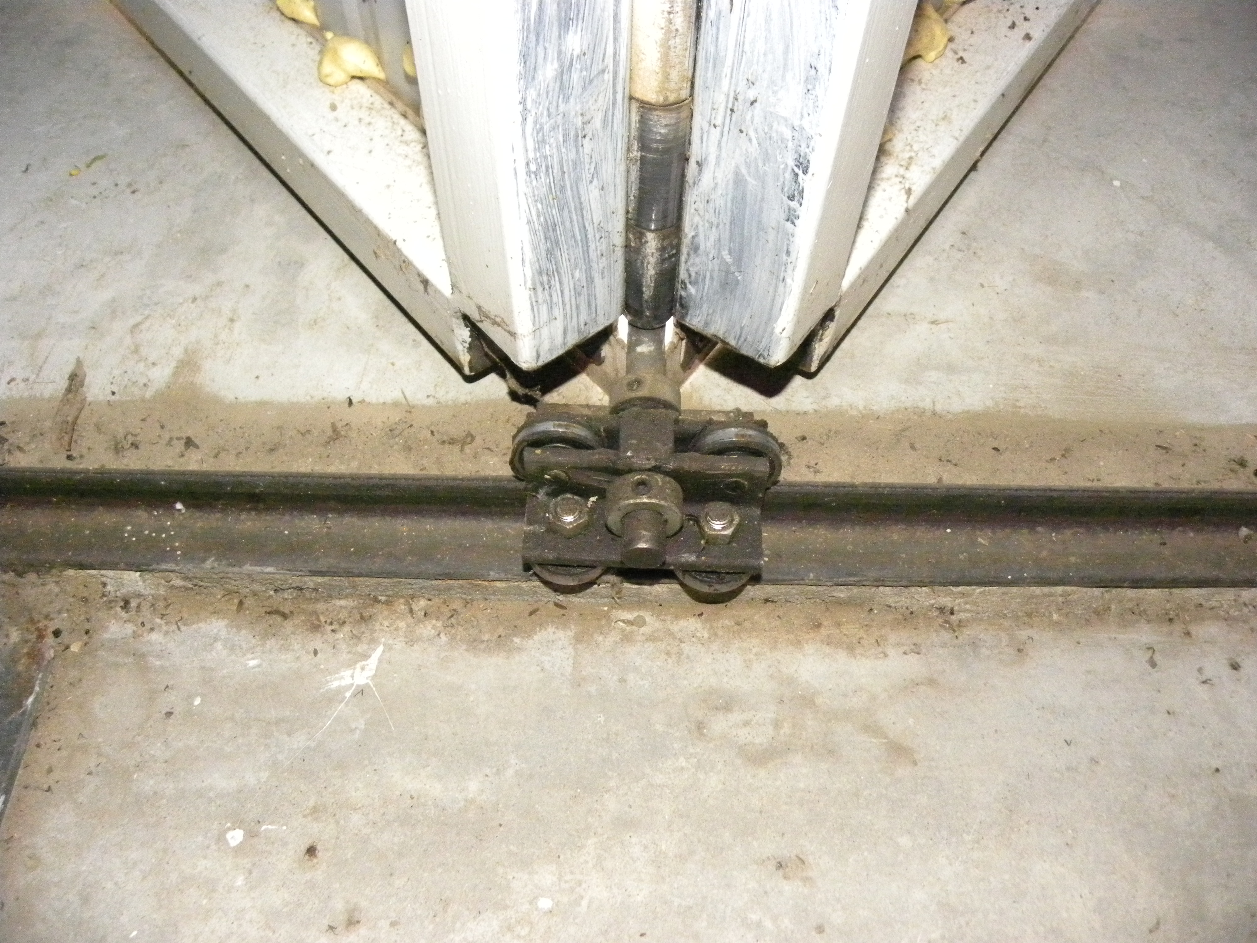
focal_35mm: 26
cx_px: 628
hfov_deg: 67.3
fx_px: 944
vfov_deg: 53.1
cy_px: 472
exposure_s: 1/60
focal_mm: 4.6
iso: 800
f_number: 2.8
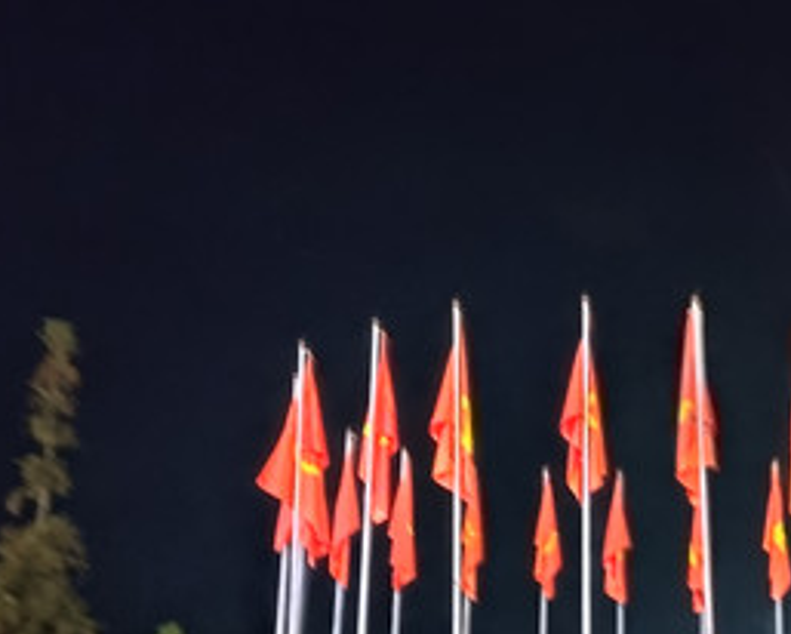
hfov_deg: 33.0
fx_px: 1289
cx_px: 652
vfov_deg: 27.0
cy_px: 522
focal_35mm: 55
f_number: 1.8
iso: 1600
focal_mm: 4.22
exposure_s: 1/16.7
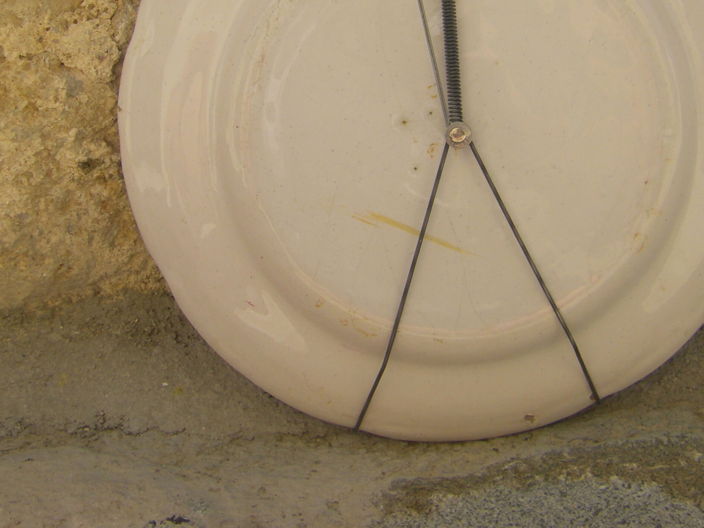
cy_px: 124
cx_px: 388
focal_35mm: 66
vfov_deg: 22.0
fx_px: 1342
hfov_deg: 29.4
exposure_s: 1/160
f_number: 7
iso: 64
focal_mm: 6.3
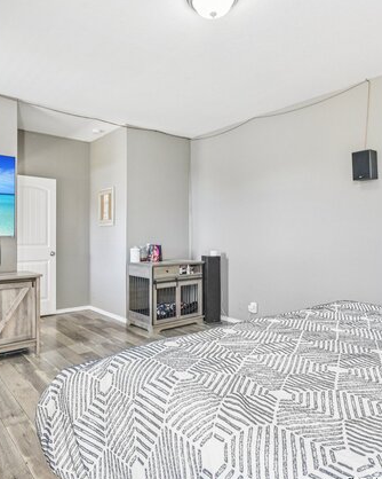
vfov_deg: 72.6
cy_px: 242
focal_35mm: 23
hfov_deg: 60.6
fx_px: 325
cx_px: 166
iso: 1800
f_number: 8
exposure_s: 1/15
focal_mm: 16
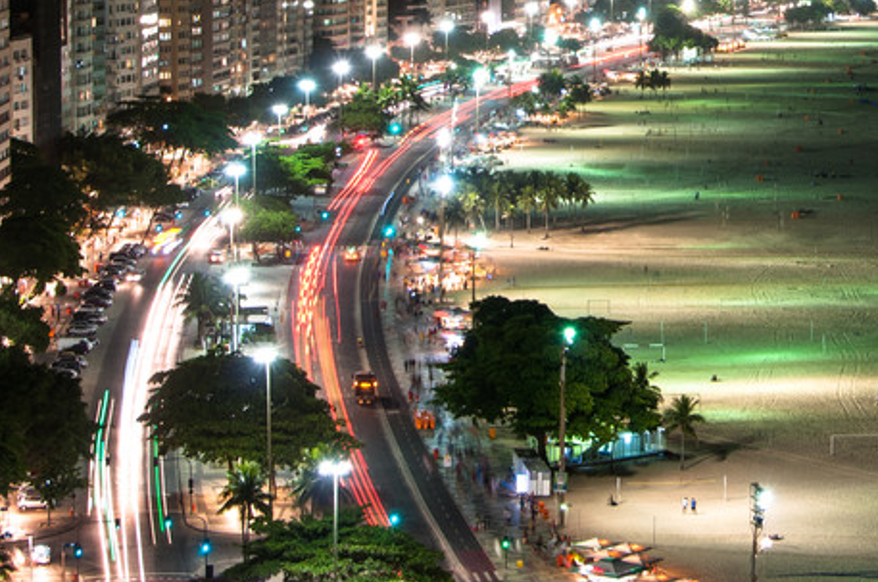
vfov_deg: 11.2
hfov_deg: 16.8
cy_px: 29
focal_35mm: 121
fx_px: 2946
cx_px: 745
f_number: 8
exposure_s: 6
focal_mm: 36
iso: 100
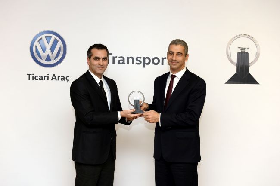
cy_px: 93
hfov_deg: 33.4
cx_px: 140
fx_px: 467
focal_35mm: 60
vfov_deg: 22.6
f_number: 5
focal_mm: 60
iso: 800
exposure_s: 1/125
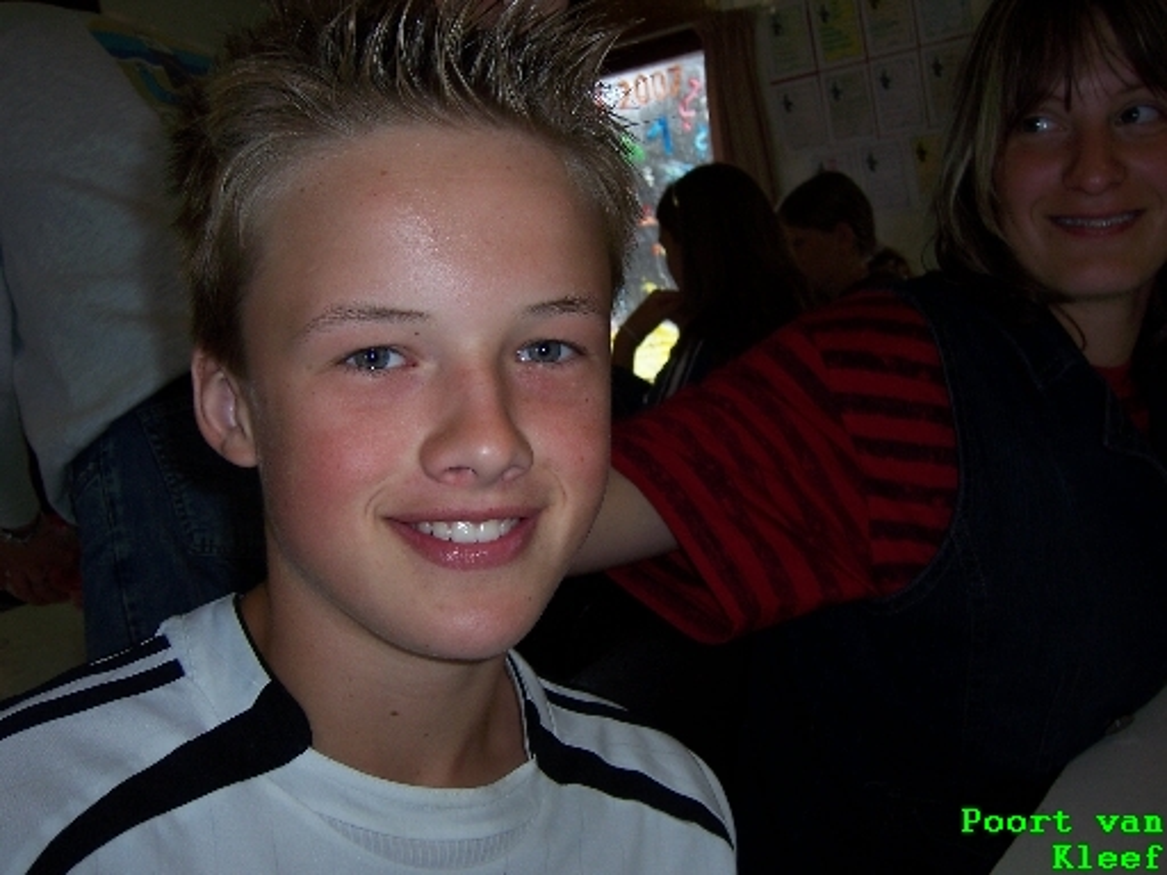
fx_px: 1214
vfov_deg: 39.7
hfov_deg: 51.4
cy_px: 438
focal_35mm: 36
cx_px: 584
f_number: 2.8
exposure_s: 1/60
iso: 80
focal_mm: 6.2
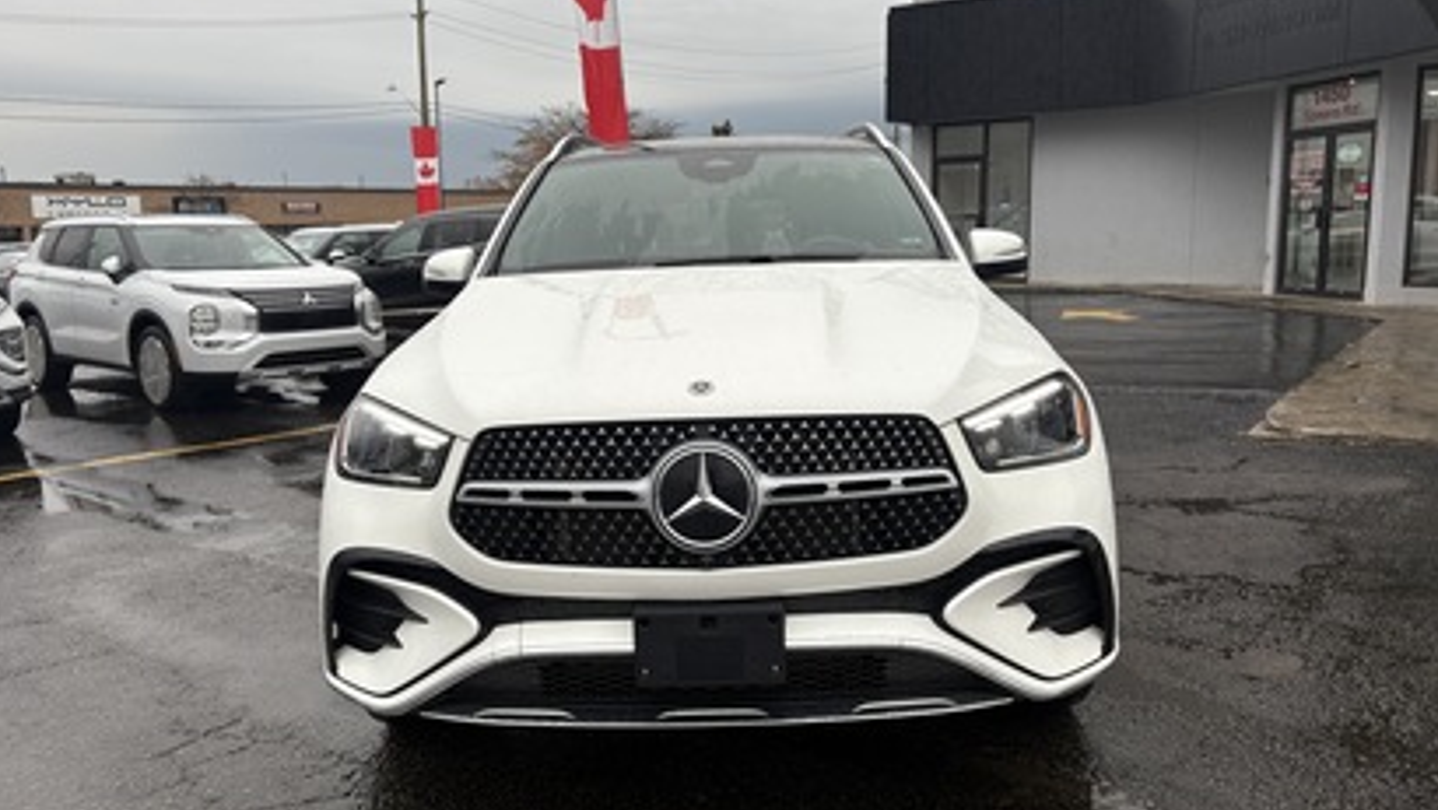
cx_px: 719
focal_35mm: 29
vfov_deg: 40.2
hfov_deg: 66.0
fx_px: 1106
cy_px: 391
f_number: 1.6
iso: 50
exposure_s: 1/629
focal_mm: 5.96
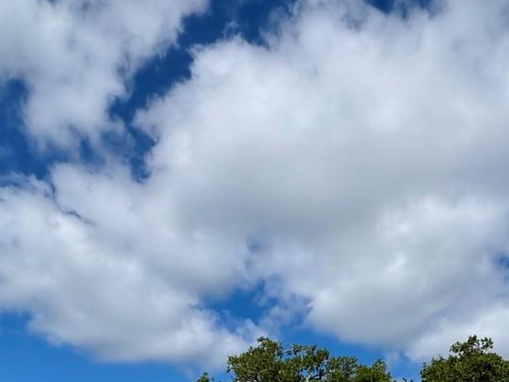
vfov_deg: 27.8
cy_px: 533
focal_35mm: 40
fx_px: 588
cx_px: 328
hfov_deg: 46.3
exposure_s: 1/3717
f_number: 2.2
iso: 40
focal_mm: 2.22
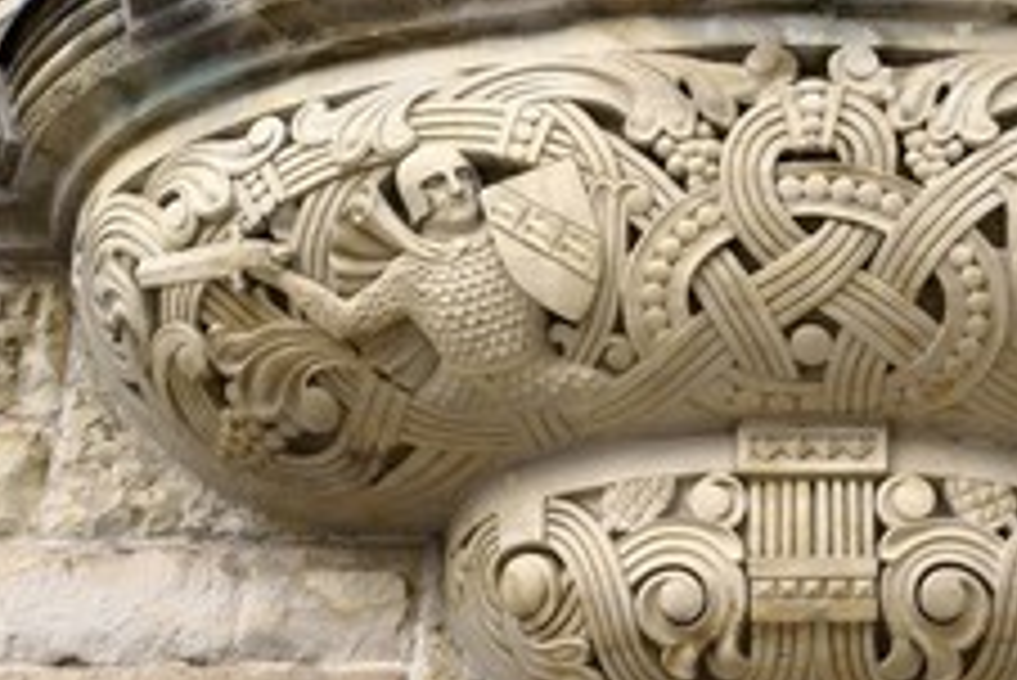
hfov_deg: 15.6
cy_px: 293
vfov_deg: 10.6
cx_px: 819
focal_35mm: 130
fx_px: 3675
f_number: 9
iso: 400
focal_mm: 70
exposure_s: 1/125
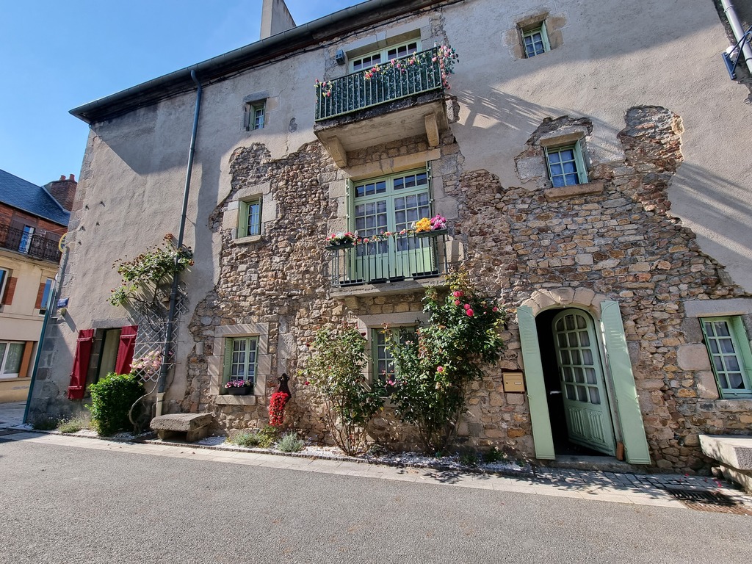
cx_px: 376
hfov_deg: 106.2
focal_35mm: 13
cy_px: 282
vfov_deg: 89.9
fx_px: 282
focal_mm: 2.2
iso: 50
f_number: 2.2
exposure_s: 1/1028
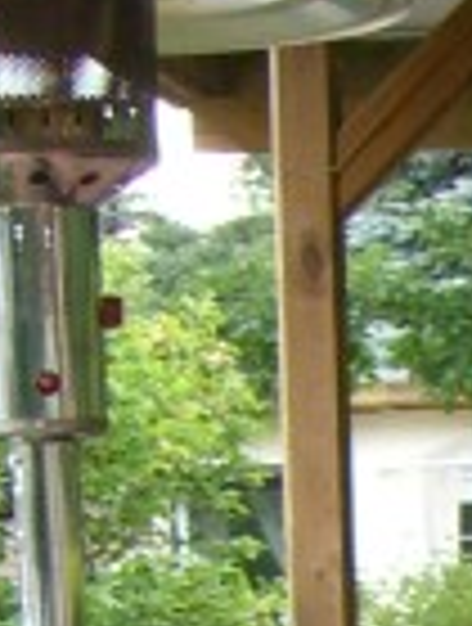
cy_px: 1284
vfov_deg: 8.5
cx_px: 1236
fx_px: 3945
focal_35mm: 218
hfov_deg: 6.4
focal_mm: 6.2
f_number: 2.7
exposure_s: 1/125
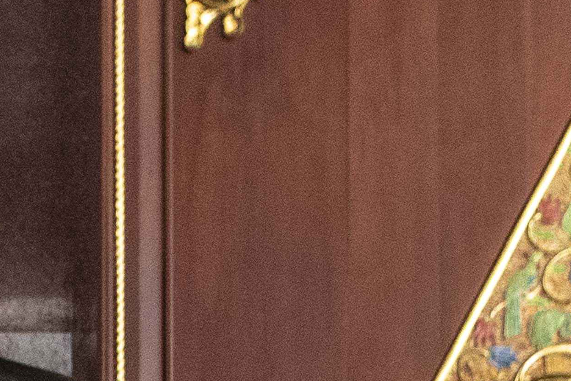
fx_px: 1812
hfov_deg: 16.6
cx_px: -225
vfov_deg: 11.0
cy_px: 737
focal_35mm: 114
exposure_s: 1/160
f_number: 2.8
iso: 1250
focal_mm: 17
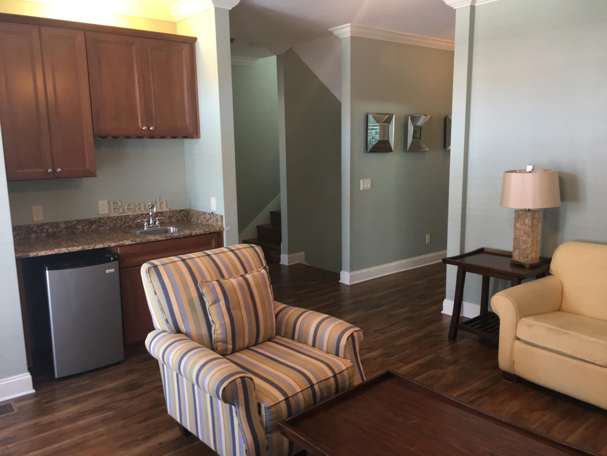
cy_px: 228
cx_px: 304
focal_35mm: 29
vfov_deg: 48.2
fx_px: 509
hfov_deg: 61.7
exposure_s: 1/30
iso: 160
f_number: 2.2
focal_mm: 4.15
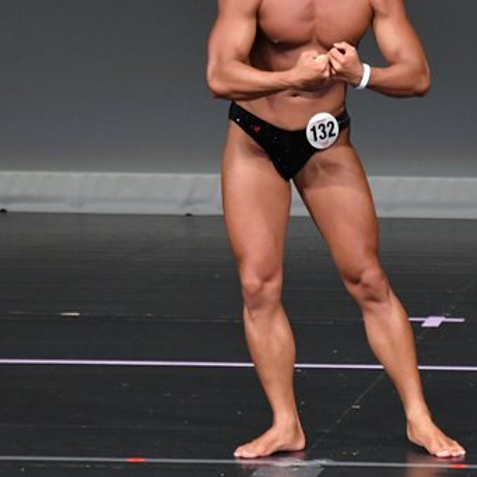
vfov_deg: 2.4
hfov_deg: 2.4
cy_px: 159
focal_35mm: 724
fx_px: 11287
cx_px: 364
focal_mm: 250
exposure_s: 1/400
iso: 4000
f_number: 5.6
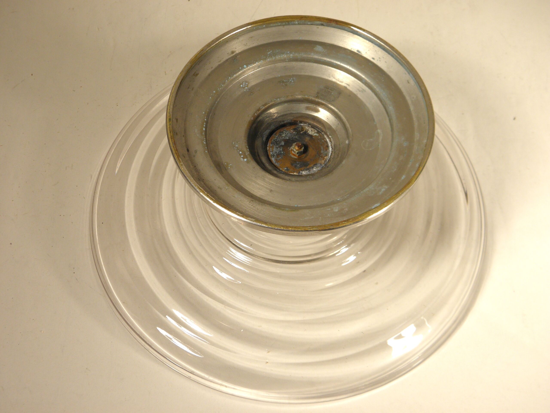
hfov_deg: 38.2
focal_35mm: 50
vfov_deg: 29.1
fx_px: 794
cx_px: 275
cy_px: 206
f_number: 4
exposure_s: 1/50
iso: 100
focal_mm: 9.1
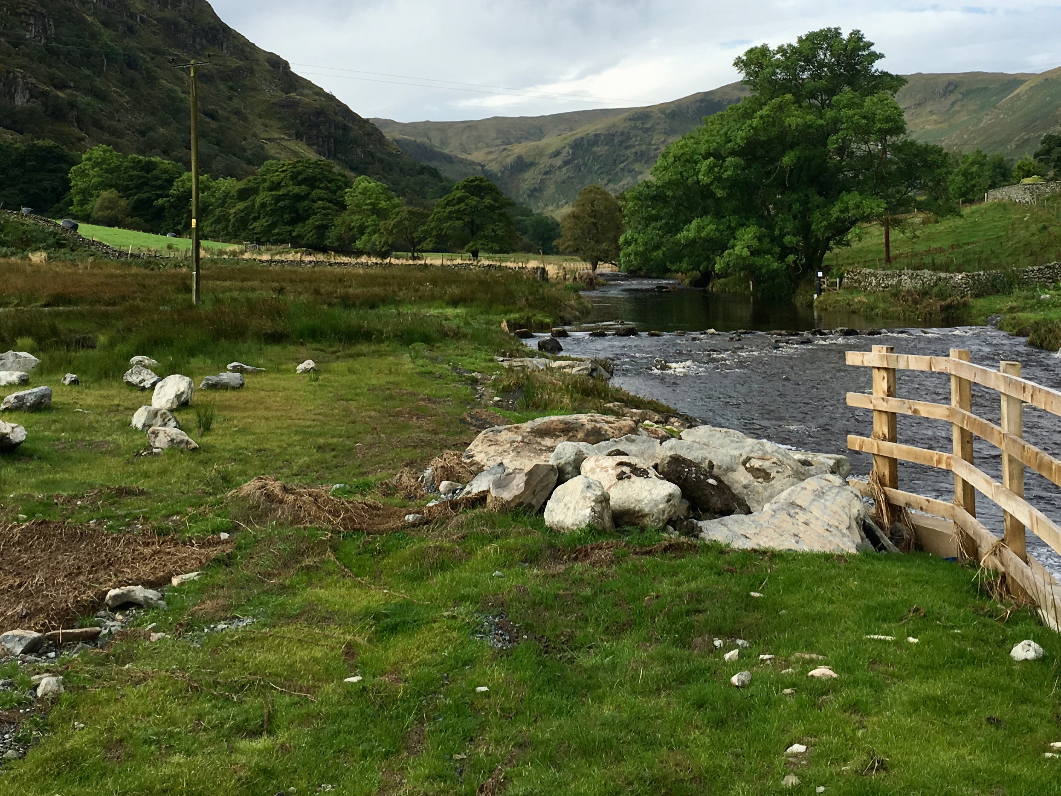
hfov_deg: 40.4
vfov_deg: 30.3
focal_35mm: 47
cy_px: 184
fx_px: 1441
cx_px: 589
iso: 25
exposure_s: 1/718
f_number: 2.2
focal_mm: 4.15
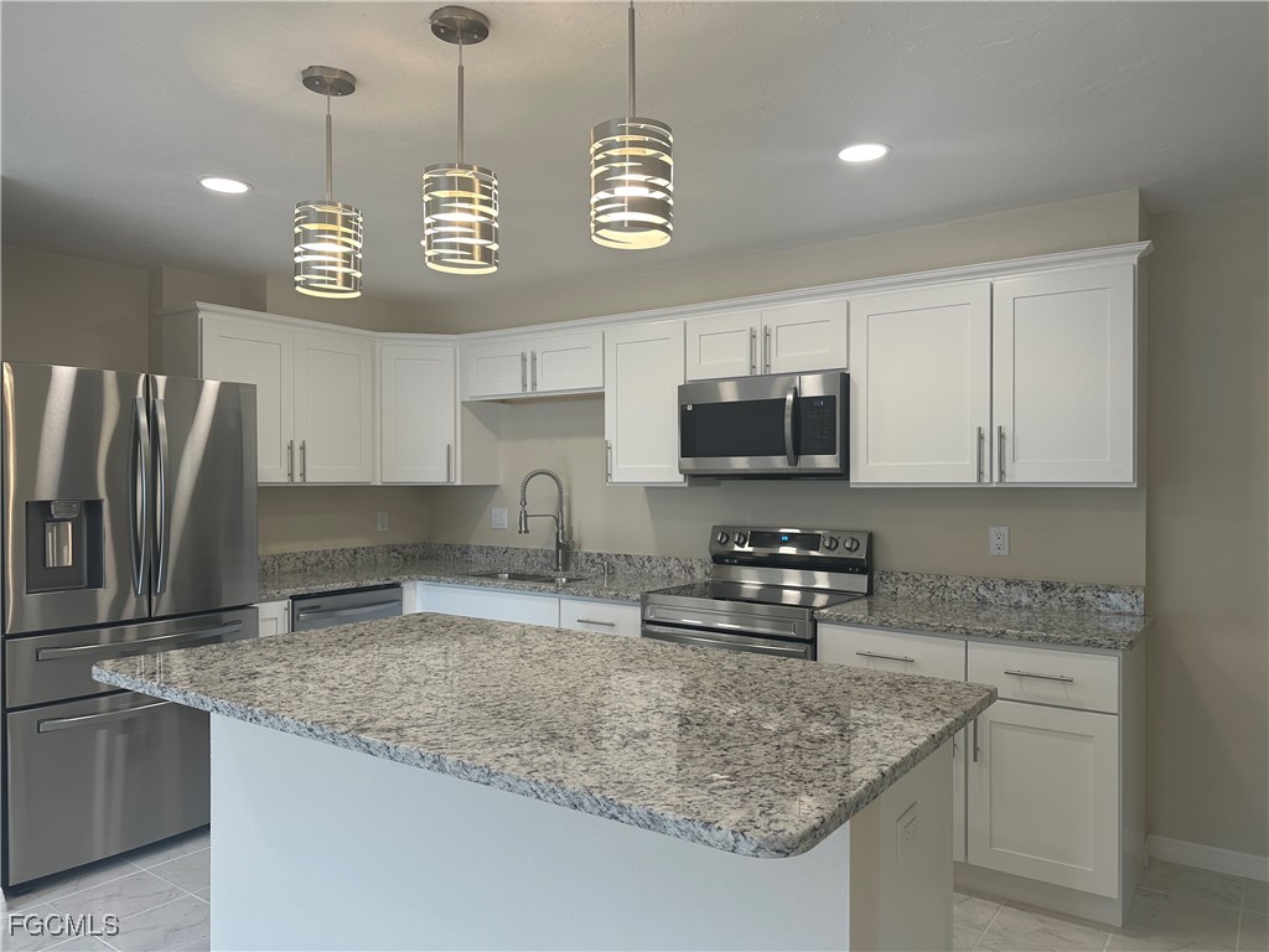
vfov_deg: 56.8
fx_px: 880
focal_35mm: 24
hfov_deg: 71.6
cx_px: 634
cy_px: 476
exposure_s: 1/172
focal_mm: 6.86
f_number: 1.78
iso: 80
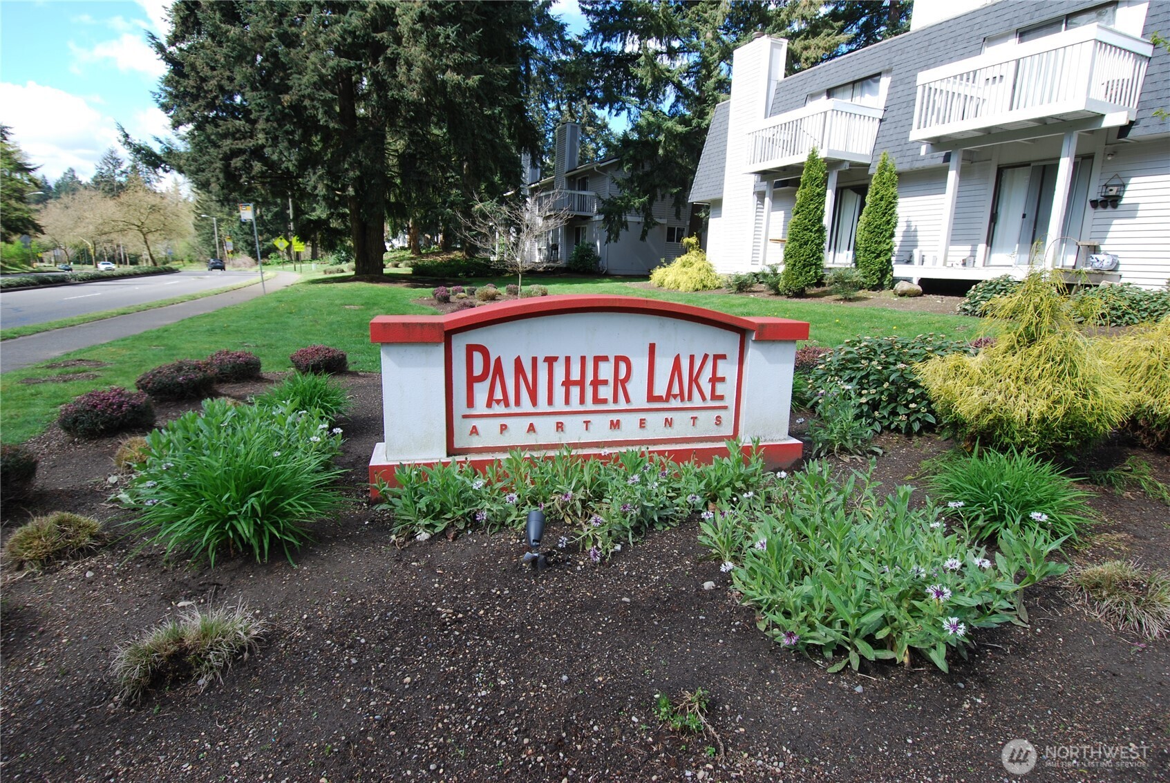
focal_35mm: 18
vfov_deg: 67.5
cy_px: 392
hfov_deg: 89.9
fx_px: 586
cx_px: 585
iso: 100
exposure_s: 1/125
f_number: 5.6
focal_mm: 12
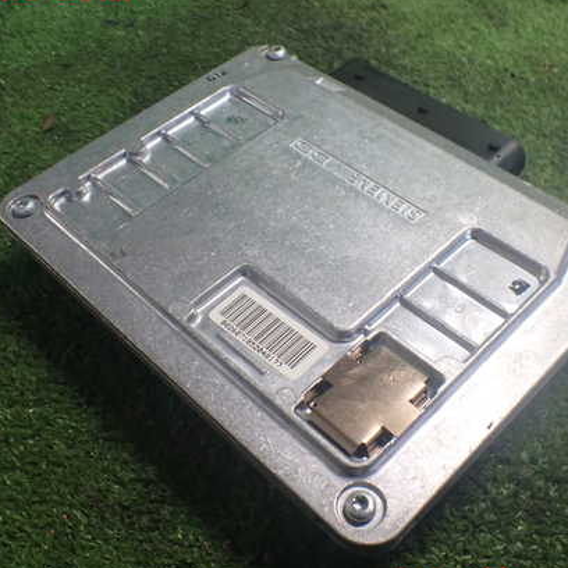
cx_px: 295
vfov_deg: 42.8
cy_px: 287
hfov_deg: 42.8
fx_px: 724
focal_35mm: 39
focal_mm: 5.4
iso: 800
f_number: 2.3
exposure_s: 1/80
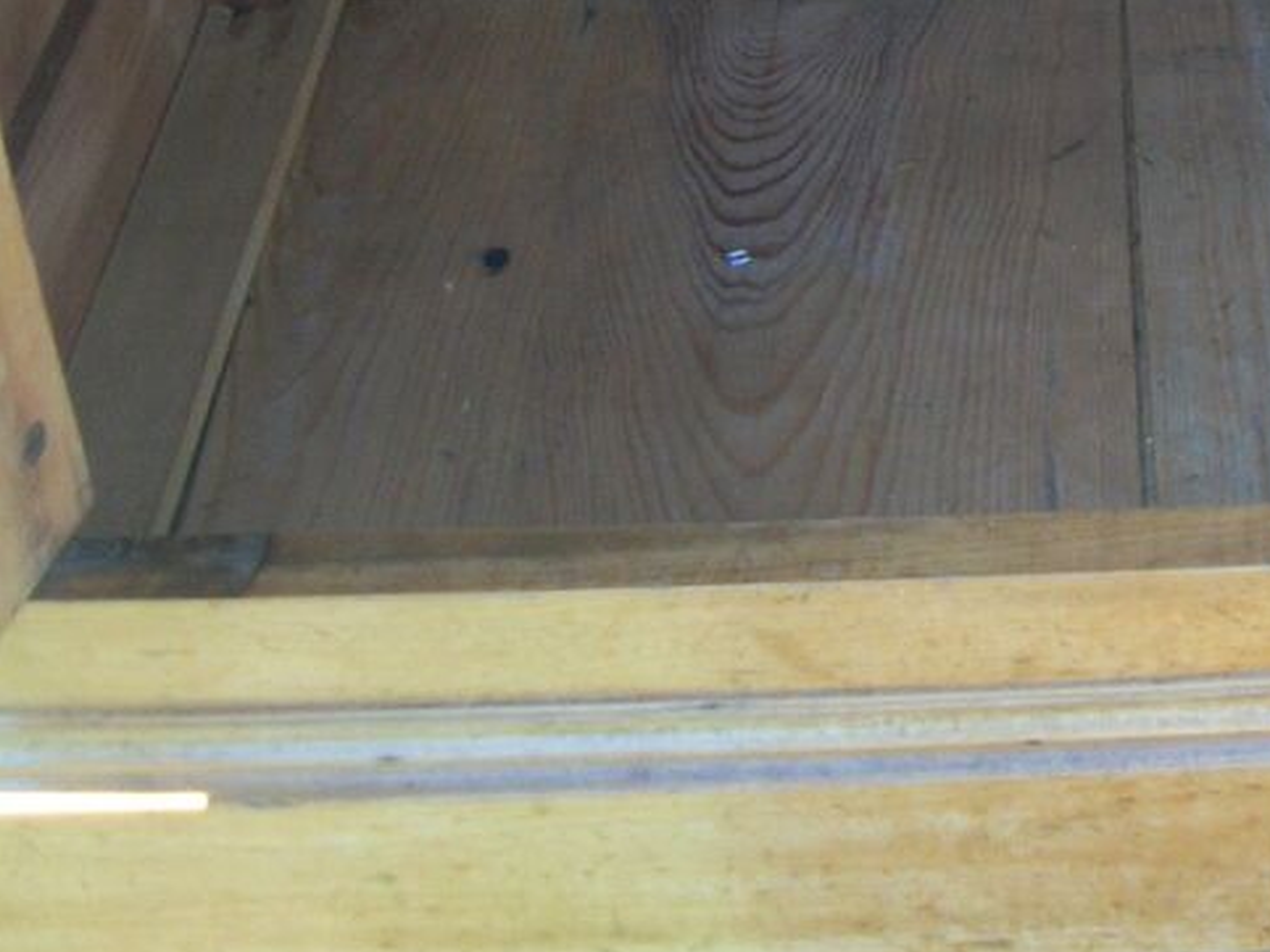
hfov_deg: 21.6
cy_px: -92
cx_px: 1473
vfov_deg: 16.8
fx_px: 3117
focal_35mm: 85
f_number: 2.9
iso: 80
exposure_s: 1/100
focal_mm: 5.7
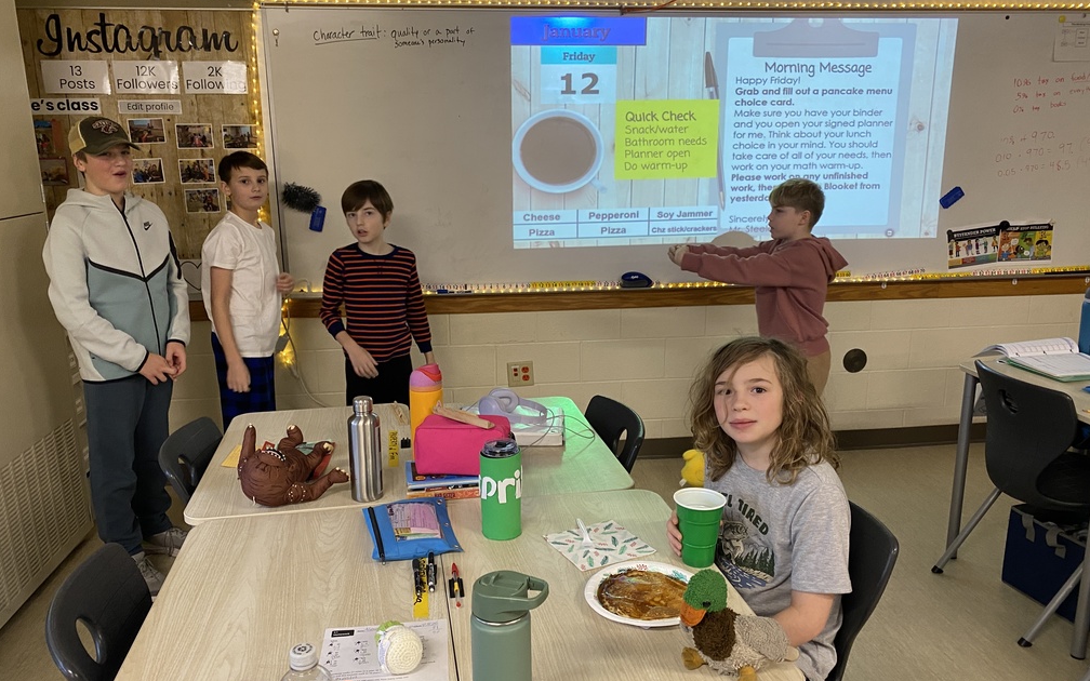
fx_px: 832
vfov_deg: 44.5
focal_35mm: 28
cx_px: 541
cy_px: 365
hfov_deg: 66.5
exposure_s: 1/60
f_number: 1.8
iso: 160
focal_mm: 4.25
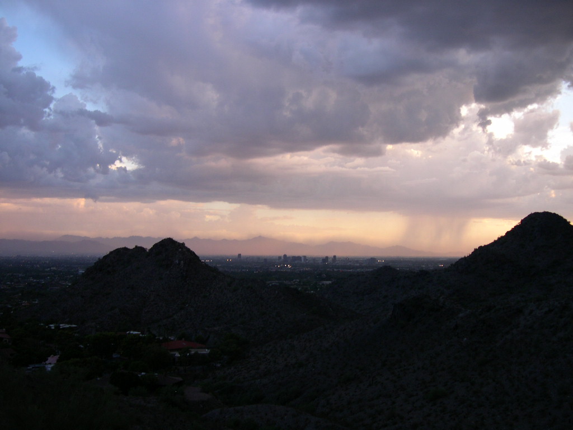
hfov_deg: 49.0
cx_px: 286
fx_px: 629
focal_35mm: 38
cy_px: 215
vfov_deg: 37.7
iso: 100
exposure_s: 1/66.9
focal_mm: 8
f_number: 2.8
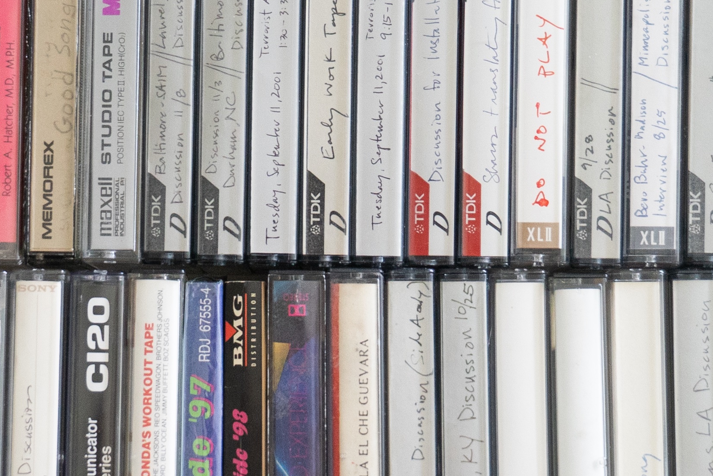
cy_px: 261
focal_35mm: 107
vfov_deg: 12.8
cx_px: 252
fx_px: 2120
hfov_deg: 19.1
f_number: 5
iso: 2000
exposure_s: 1/160
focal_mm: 43
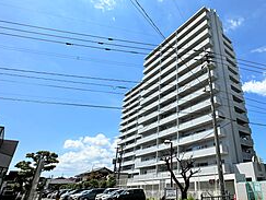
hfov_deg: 70.6
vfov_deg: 59.0
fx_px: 177
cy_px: 103
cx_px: 187
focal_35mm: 23
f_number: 2.2
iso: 50
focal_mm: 2.22
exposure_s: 1/2747
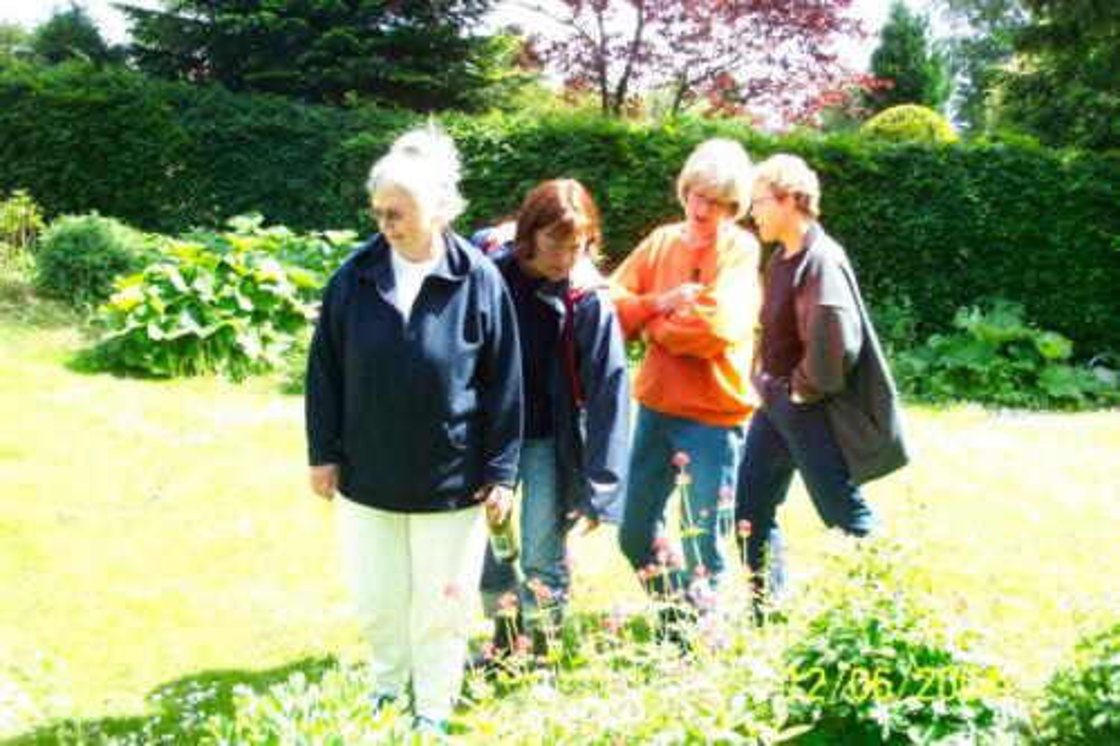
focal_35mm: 35
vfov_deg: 37.8
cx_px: 560
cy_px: 373
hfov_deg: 54.5
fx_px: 1088
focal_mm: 7.5
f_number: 2.8
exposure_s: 1/180
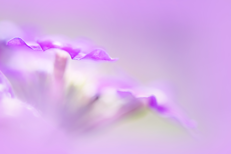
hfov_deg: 19.5
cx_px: 116
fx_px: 673
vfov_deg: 13.0
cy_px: 77
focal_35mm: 105
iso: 250
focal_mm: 105
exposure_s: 1/125
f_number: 4.8
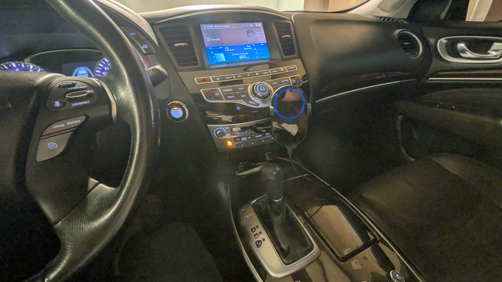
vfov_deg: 74.0
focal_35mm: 14
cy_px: 123
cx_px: 259
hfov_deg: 106.8
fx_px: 186
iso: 357
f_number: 1.95
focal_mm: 2.23
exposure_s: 1/20
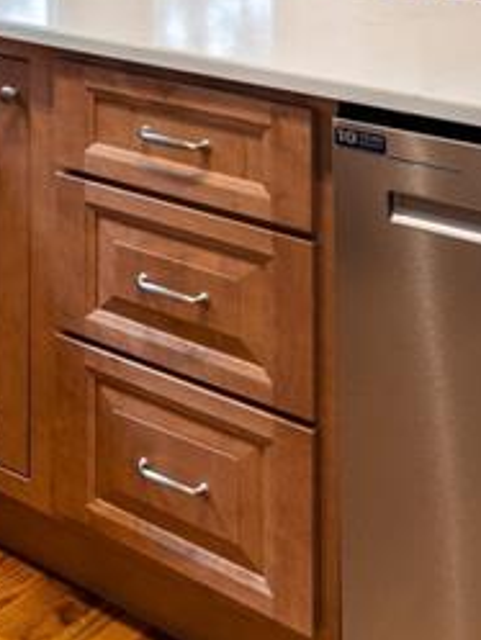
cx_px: -327
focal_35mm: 75
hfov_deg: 16.9
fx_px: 1388
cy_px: -229
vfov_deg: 22.7
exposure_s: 1/10
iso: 400
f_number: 8
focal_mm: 19
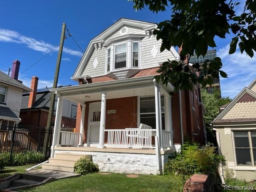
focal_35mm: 26
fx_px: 192
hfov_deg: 67.3
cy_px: 96
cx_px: 128
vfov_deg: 53.1
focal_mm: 5.1
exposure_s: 1/3745
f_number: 1.6
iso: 50
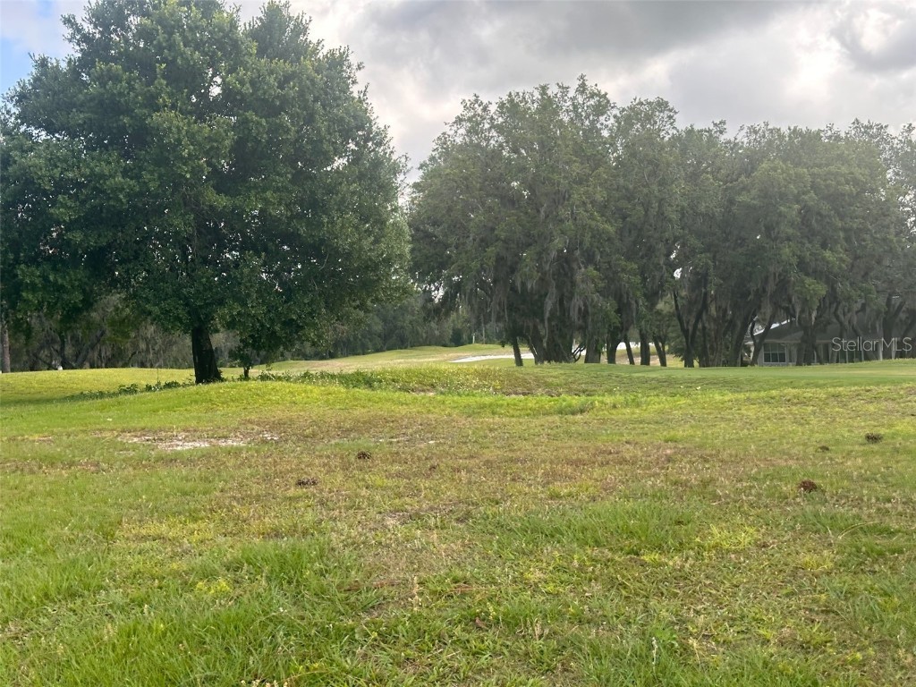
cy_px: 344
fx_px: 1270
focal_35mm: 48
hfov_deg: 39.7
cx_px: 458
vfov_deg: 30.3
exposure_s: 1/779
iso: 64
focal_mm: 6.86
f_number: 1.78
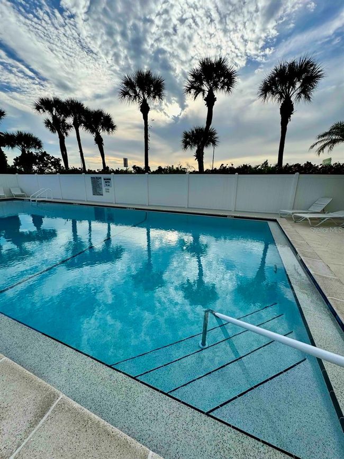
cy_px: 230
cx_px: 172
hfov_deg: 85.7
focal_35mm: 14
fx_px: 186
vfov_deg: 102.1
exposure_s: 1/1506
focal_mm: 2.22
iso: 50
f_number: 2.2
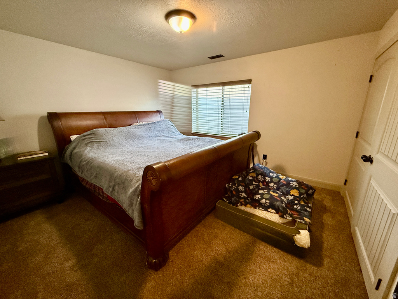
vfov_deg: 85.7
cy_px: 150
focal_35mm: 14
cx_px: 199
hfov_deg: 102.1
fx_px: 161
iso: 500
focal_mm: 2.22
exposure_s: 1/60
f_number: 2.2
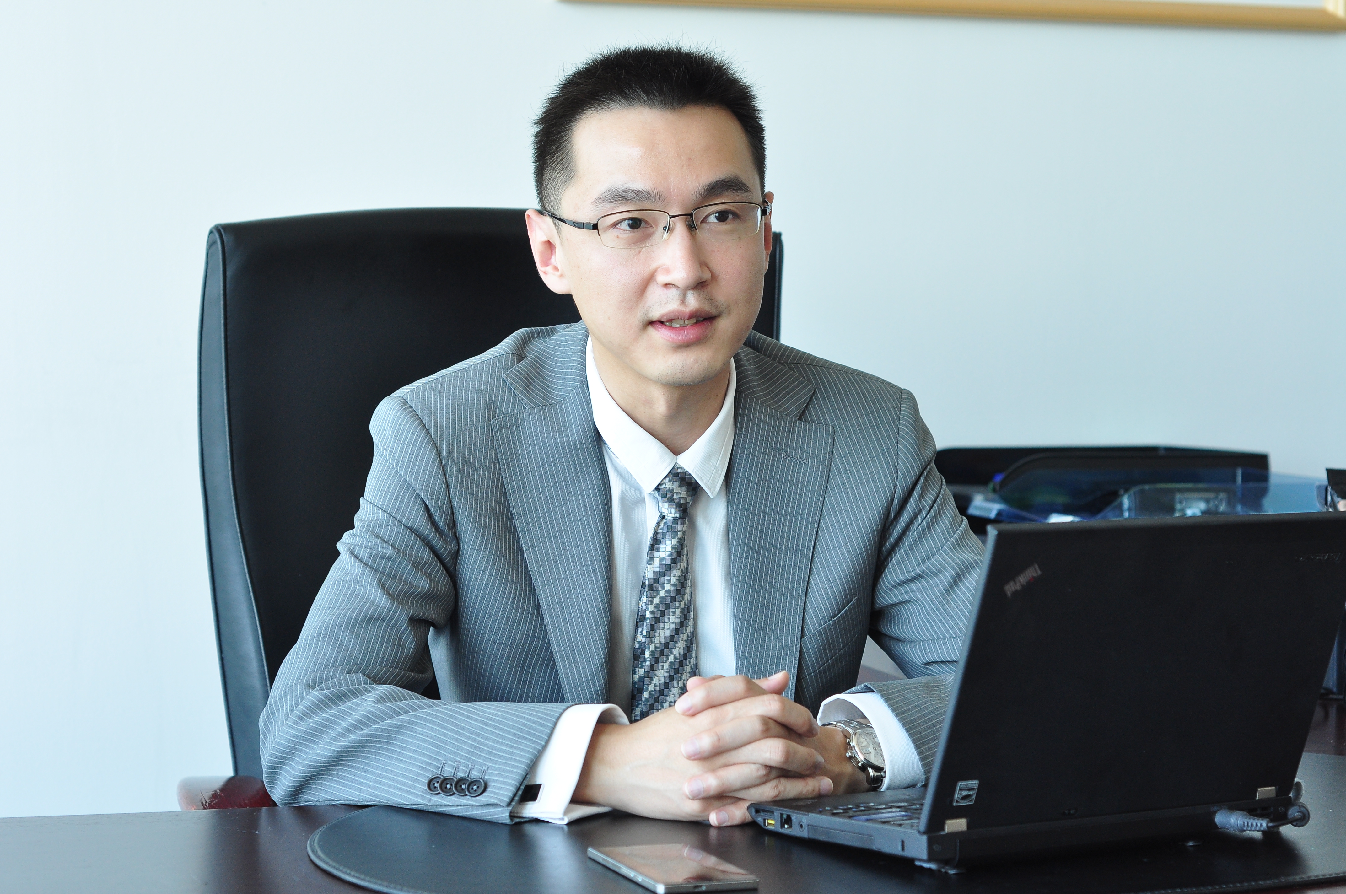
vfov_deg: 18.1
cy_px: 447
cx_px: 673
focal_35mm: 75
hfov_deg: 27.0
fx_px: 2801
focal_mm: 50
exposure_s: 1/60
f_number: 4.5
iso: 400
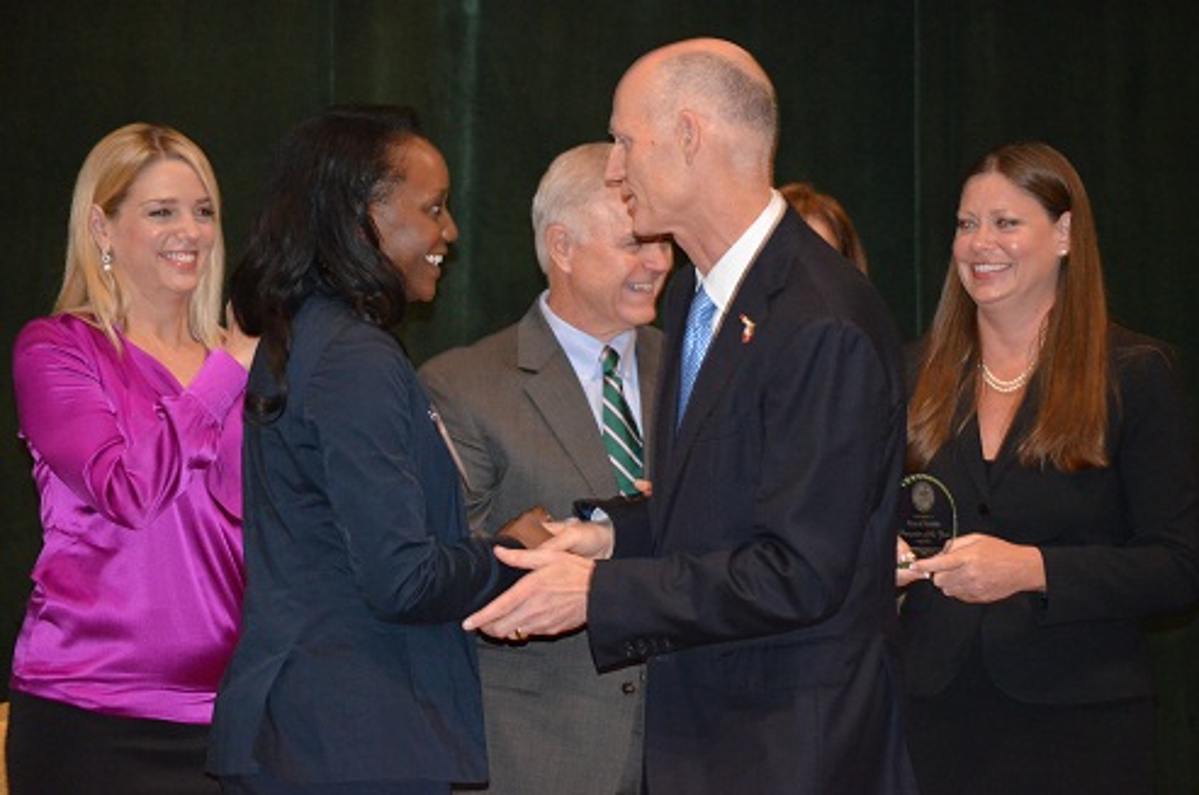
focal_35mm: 165
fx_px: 5486
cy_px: 398
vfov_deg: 8.3
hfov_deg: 12.5
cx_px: 600
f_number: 4.5
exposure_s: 1/60
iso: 3200
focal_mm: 110
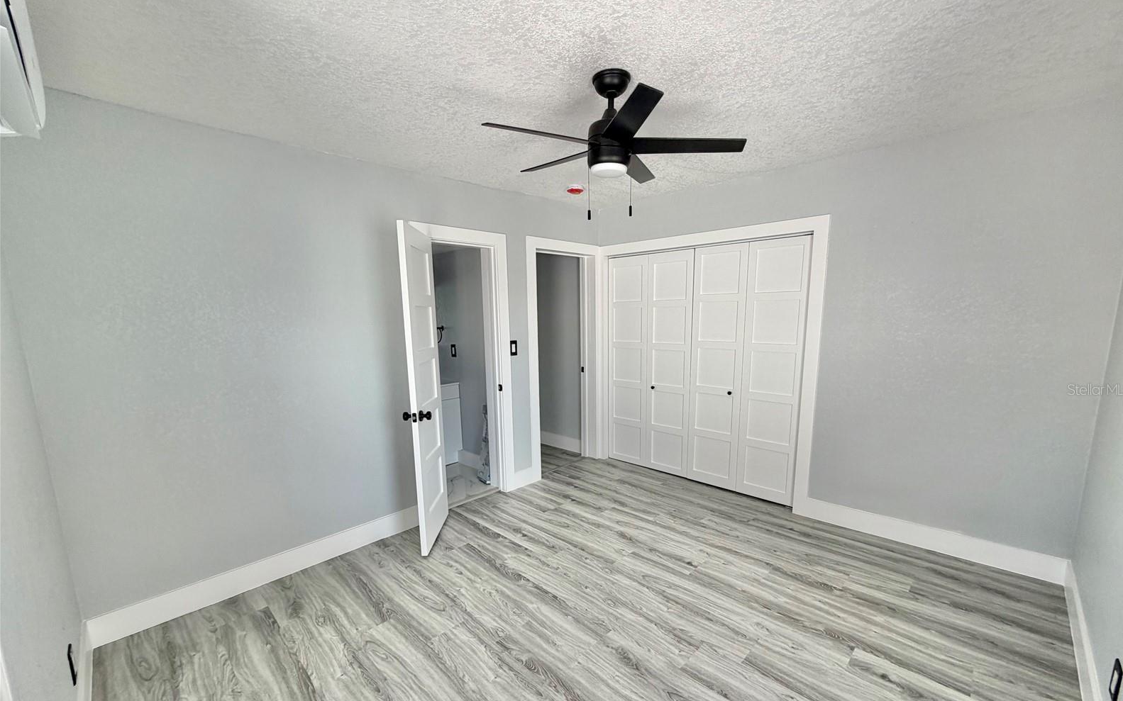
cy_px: 389
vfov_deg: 74.5
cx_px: 567
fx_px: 459
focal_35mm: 15
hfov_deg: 101.5
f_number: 2.2
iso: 64
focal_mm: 2.22
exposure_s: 1/121
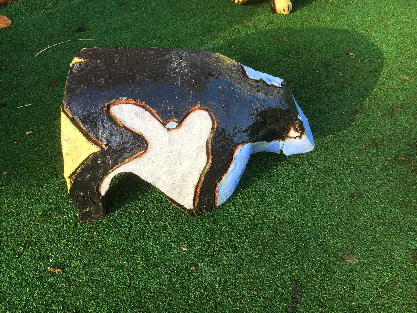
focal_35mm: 29
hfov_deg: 61.7
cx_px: 208
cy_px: 156
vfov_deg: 48.2
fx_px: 349
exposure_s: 1/100
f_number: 2.2
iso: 25
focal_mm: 4.15
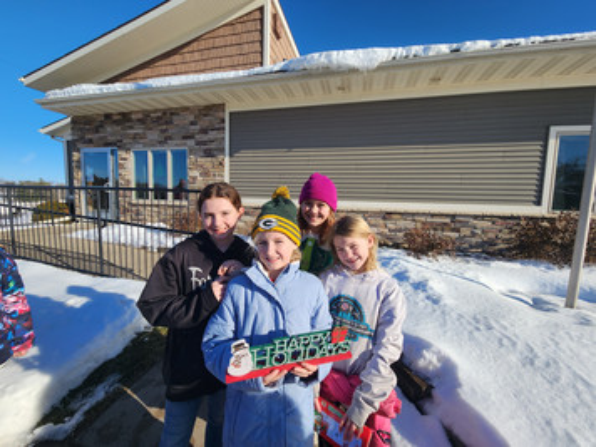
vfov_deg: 89.9
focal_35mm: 13
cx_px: 298
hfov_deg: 106.2
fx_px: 224
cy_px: 224
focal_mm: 2.2
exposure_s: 1/2145
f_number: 2.2
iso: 50
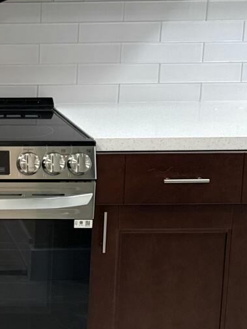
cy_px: 135
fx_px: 903
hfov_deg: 14.5
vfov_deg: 20.6
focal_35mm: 95
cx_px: -121
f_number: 1.78
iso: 125
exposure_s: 1/60
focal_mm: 6.76
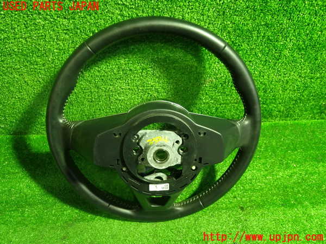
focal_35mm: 30
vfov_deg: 46.8
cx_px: 163
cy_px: 122
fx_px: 283
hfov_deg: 60.0
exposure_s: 1/30
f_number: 2.3
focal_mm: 5.4
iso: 640
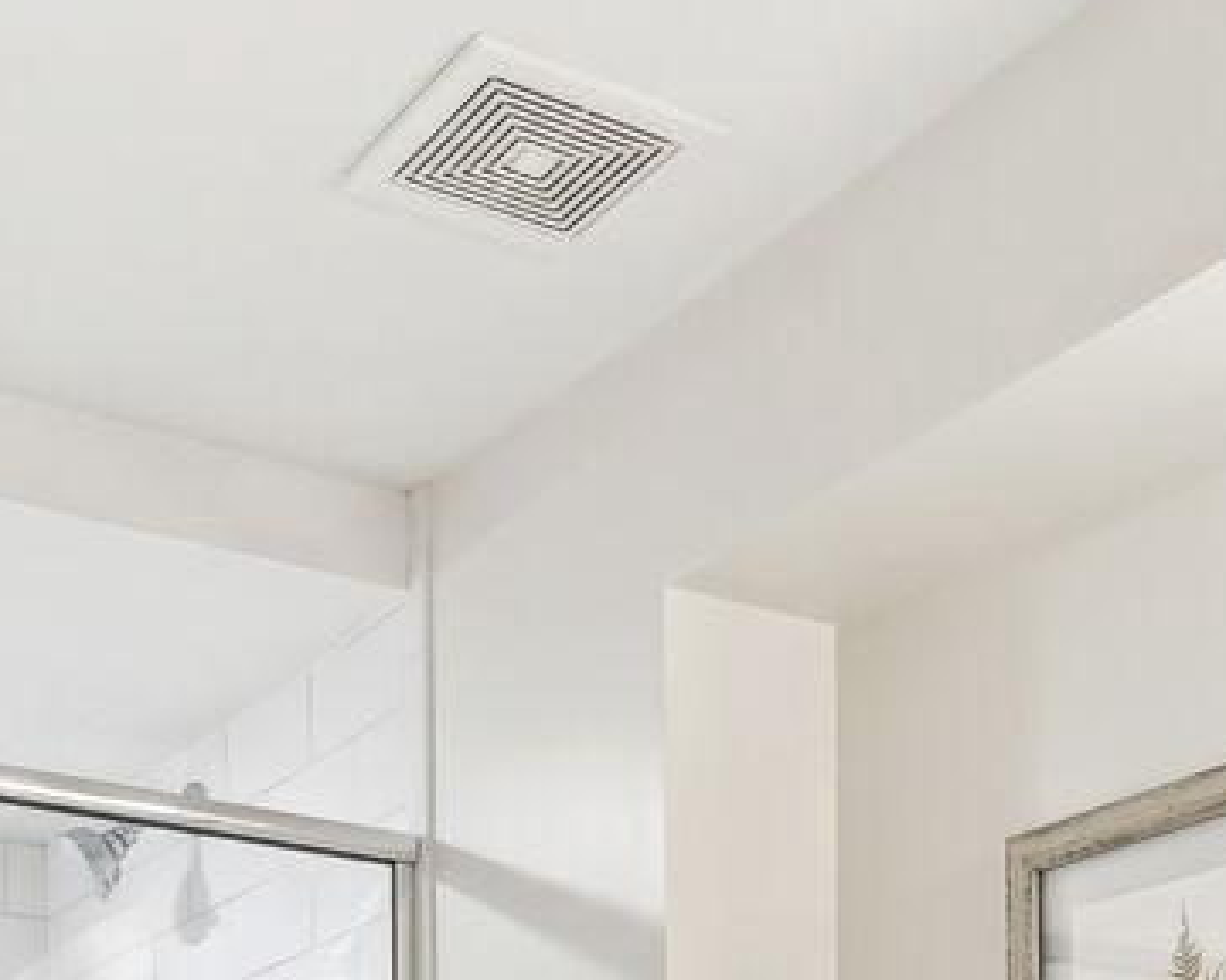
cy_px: 1497
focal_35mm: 63
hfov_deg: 30.0
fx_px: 2286
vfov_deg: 20.5
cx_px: 678
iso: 500
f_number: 8
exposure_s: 1/15
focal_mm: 14
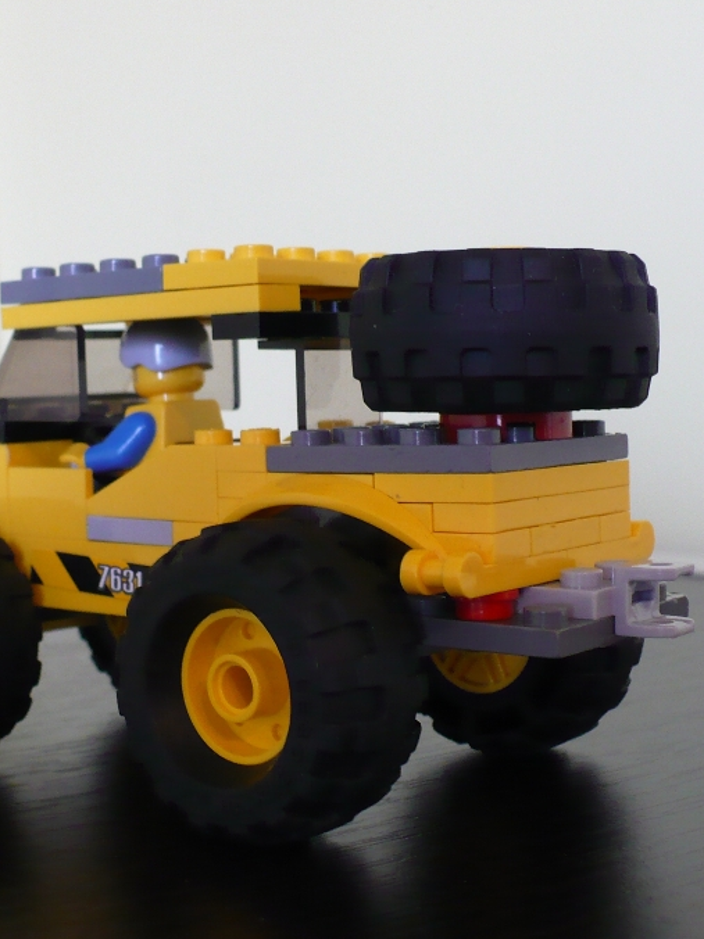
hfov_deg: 26.1
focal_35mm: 56
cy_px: 526
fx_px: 1520
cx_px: 311
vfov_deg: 34.3
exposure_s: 1/25
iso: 200
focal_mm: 6.1
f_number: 2.8
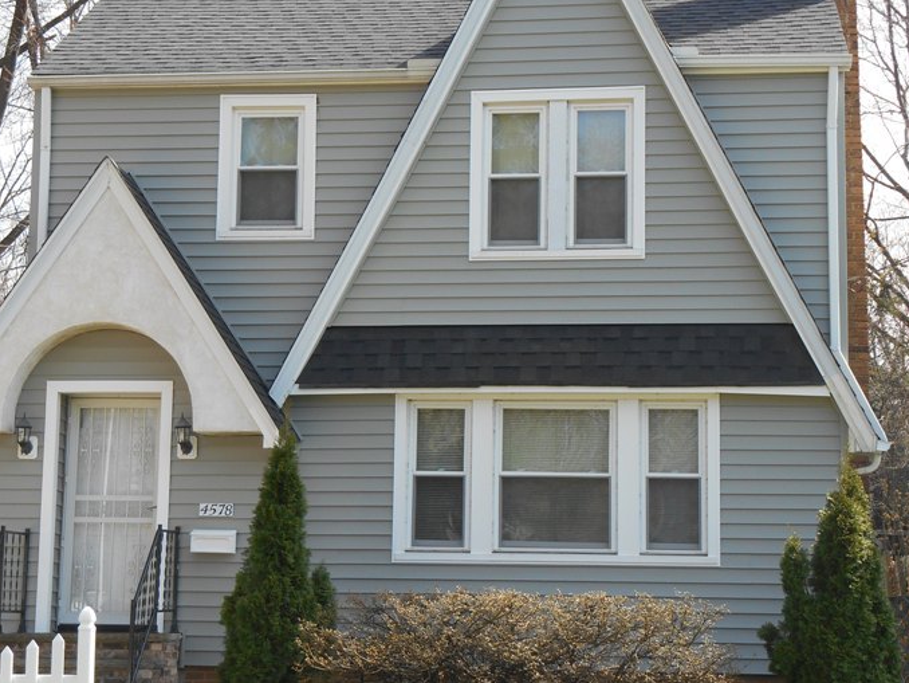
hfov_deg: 24.4
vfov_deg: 18.4
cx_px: 386
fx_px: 2102
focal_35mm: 80
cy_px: 321
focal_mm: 9.5
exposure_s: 1/200
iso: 80
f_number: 4.2
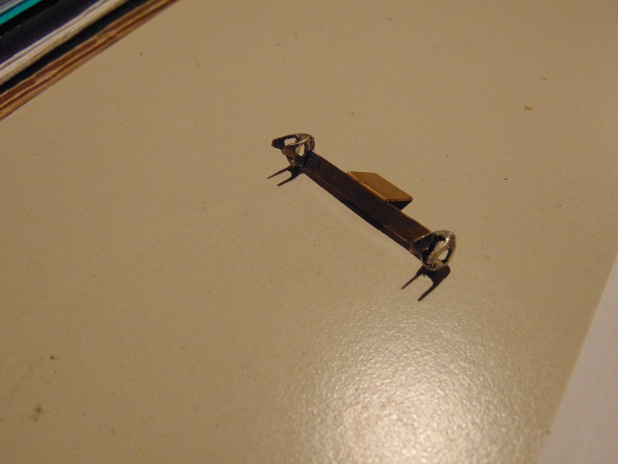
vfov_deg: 46.8
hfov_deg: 60.0
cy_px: 232
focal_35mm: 30
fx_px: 536
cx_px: 309
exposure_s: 1/30
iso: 320
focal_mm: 5.4
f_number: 3.1
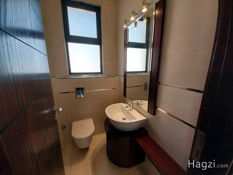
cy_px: 88
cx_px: 116
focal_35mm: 13
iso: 64
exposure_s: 1/128
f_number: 2.2
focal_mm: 1.3
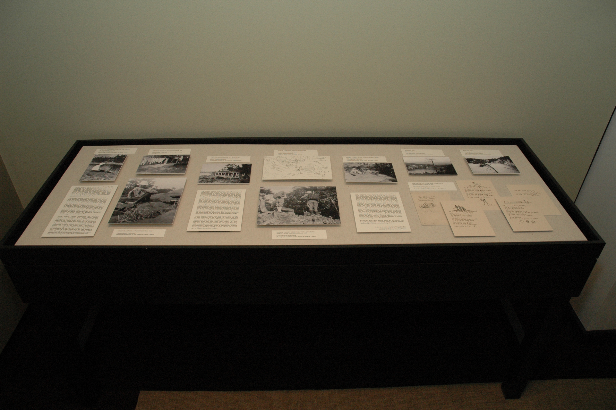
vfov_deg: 47.8
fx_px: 462
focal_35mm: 27
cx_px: 308
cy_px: 205
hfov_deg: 67.4
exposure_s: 1/60
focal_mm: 18
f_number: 5.6
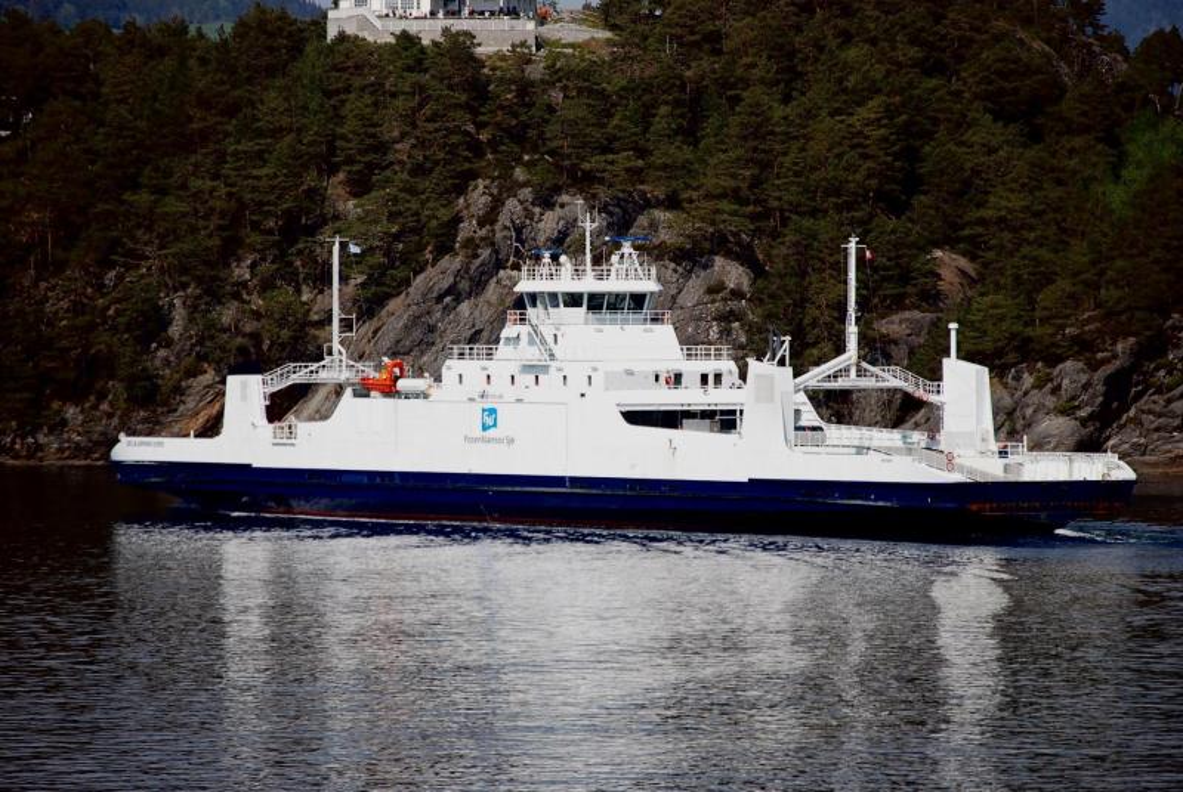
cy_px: 396
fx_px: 8885
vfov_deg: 5.1
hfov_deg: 7.6
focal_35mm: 270
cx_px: 592
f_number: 6.3
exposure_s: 1/1000
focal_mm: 180
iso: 200
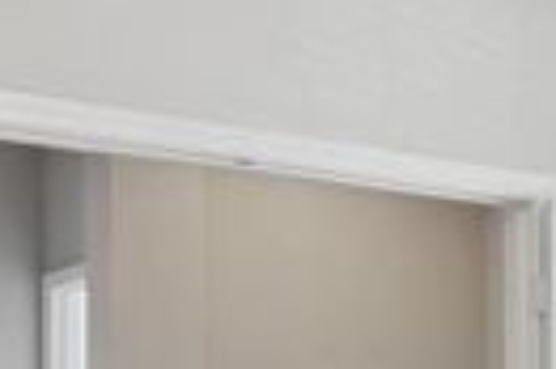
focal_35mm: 86
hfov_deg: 23.2
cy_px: 447
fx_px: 1327
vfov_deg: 15.3
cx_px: 473
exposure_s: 1/160
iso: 400
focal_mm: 16
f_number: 9
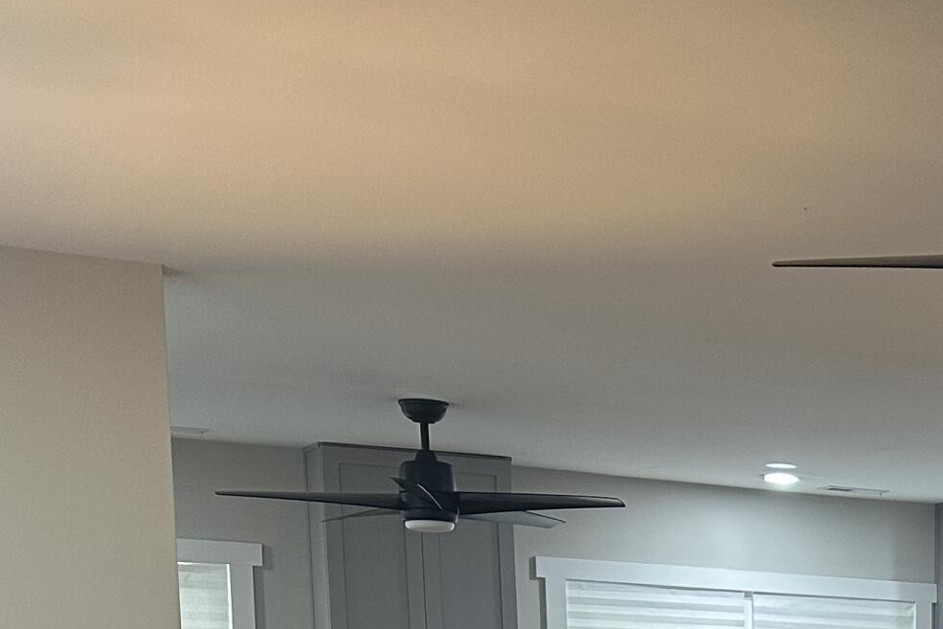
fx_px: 1991
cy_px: 1054
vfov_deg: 15.8
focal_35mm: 76
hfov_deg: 24.8
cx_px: 1046
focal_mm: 6.86
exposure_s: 1/60
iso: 250
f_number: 1.78
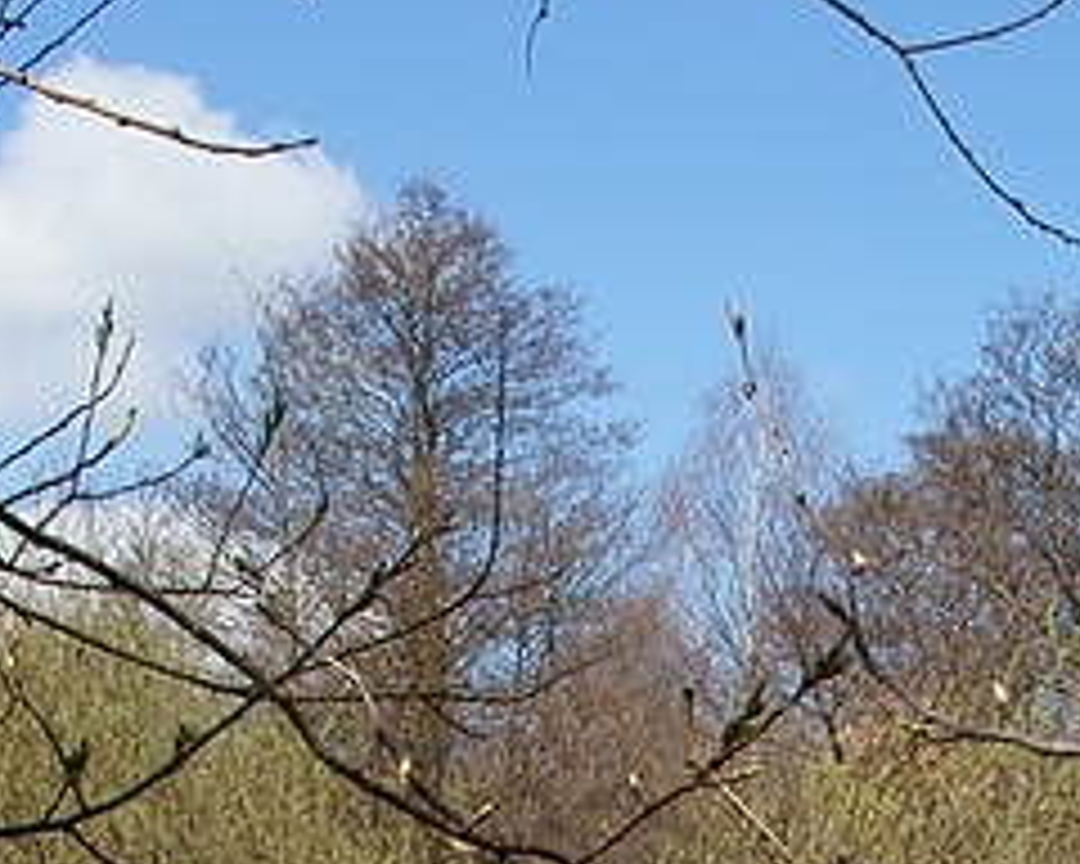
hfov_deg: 17.7
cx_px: 828
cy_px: 1339
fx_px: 3452
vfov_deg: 13.4
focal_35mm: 108
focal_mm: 18
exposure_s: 1/60
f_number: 18
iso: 200
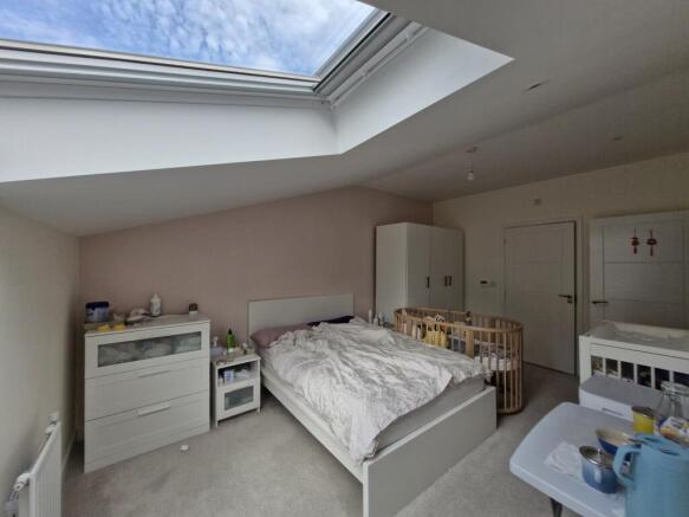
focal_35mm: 13
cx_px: 344
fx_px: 259
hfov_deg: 106.2
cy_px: 258
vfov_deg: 89.9
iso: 50
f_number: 2.2
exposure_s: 1/339
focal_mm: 1.74
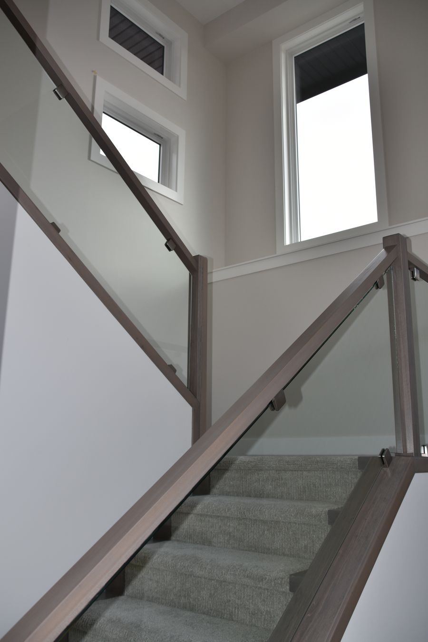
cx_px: 214
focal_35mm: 32
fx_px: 562
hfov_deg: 41.7
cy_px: 321
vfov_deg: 59.5
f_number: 3.5
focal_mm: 21
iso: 140
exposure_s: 1/250
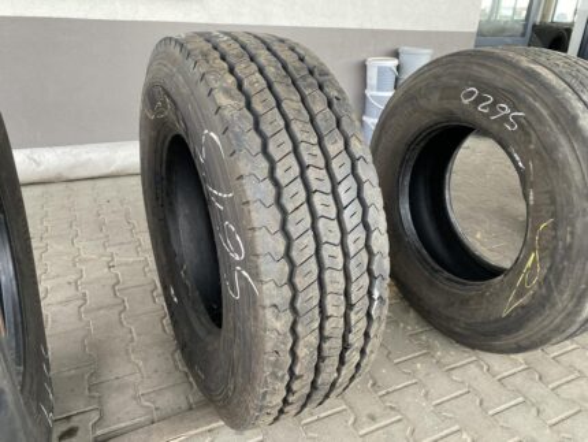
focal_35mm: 26
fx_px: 442
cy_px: 221
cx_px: 294
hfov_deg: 67.3
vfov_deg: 53.1
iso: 100
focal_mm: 4.25
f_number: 1.8
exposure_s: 1/100
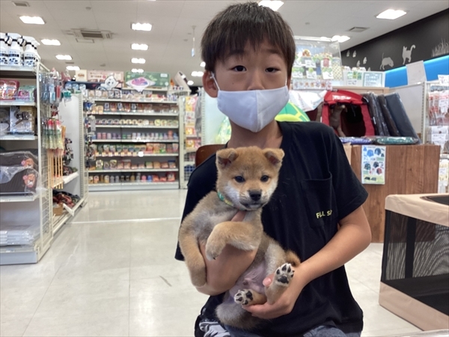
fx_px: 402
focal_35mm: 31
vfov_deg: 45.4
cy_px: 168
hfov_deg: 58.4
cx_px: 224
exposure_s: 1/50
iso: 64
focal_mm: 3.3
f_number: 2.4
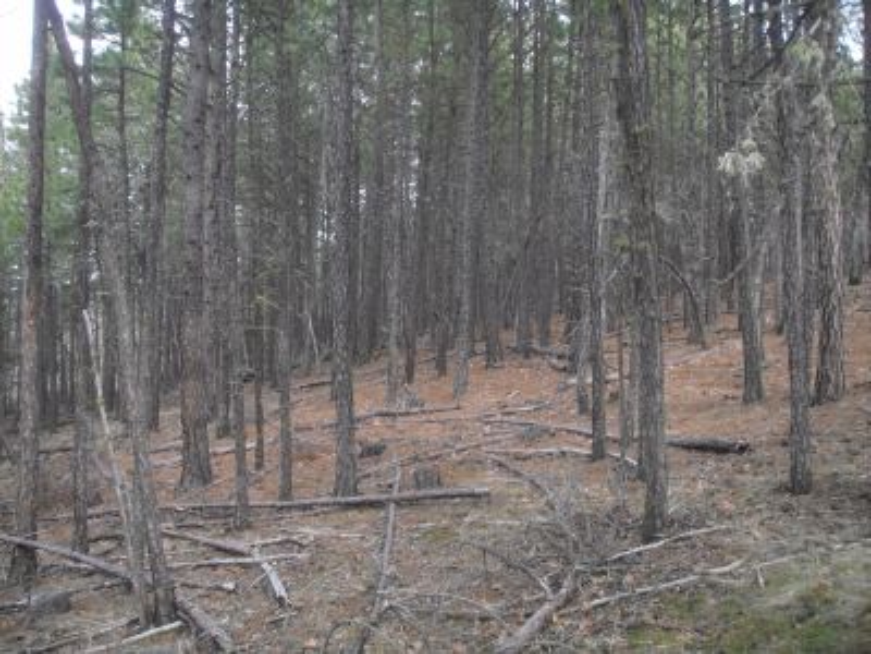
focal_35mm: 38
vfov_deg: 37.7
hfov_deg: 49.0
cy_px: 327
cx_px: 436
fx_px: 956
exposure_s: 1/60
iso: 100
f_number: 3.5
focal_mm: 6.7
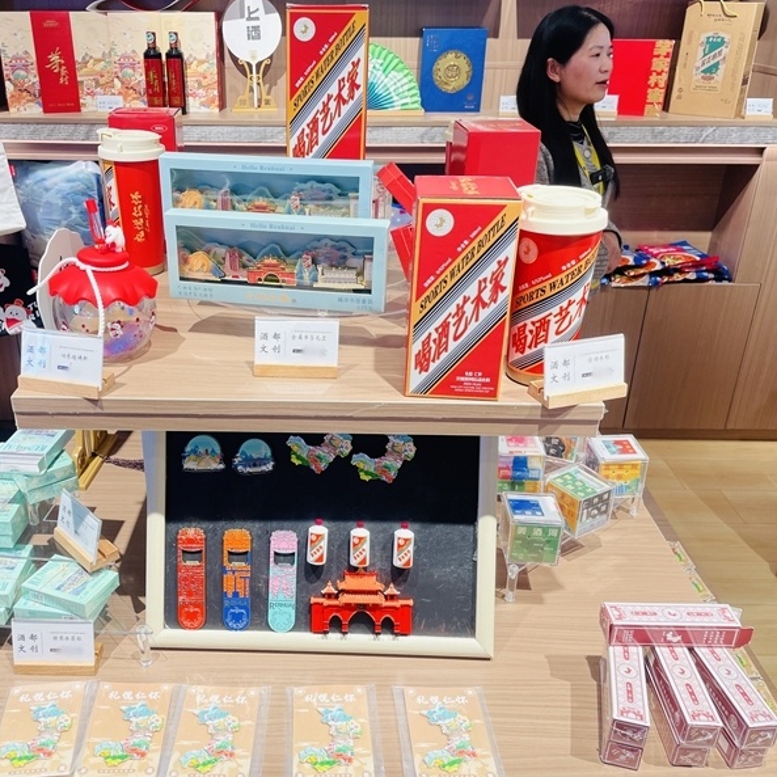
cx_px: 305
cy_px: 385
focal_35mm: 31
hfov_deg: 52.1
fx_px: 787
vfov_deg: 52.5
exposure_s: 1/100
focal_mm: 4.2
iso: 32
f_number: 1.6
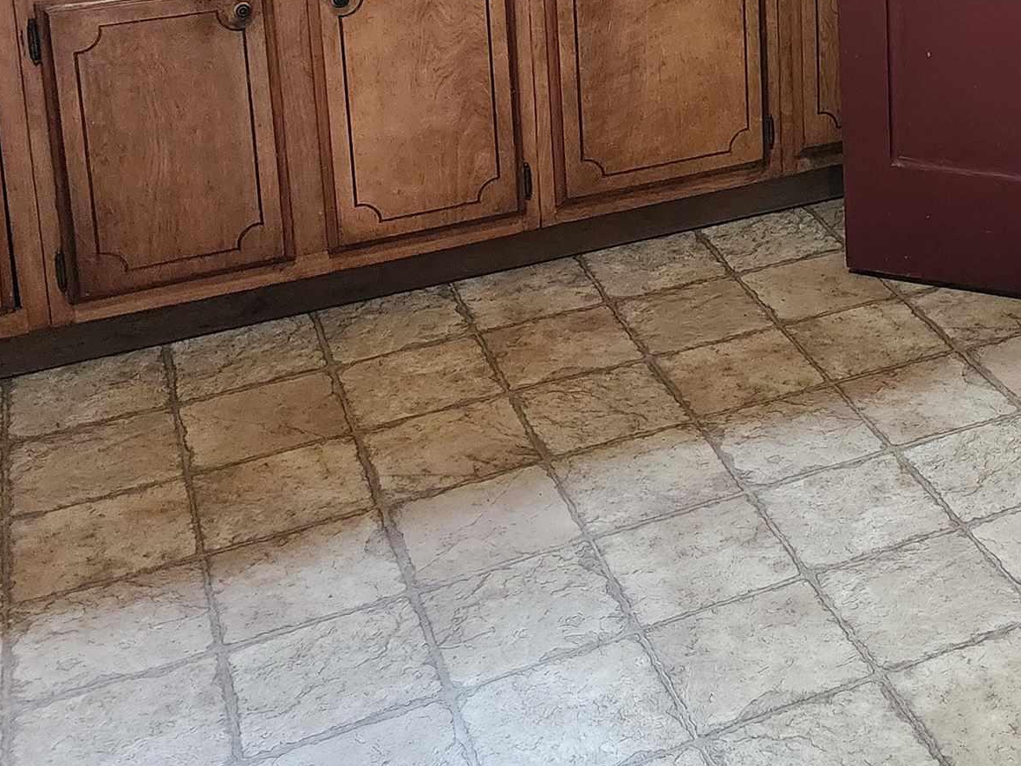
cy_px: -176
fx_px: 1769
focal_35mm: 60
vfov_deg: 22.3
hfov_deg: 29.8
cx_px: 1050
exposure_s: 1/120
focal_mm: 6.4
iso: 800
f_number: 1.8
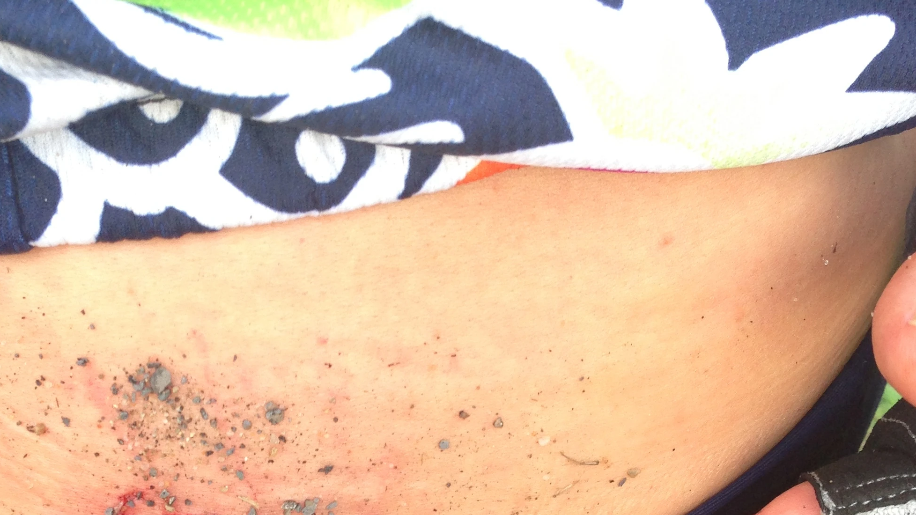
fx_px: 1457
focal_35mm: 60
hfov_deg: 34.8
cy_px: 558
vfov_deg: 19.3
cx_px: 376
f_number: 2.4
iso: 80
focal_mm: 4.13
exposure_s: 1/120
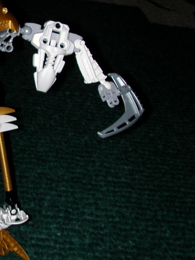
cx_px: -28
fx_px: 519
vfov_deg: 28.2
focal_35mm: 69
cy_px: 118
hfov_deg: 20.2
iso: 100
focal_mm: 5.6
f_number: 4.5
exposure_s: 1/59.9
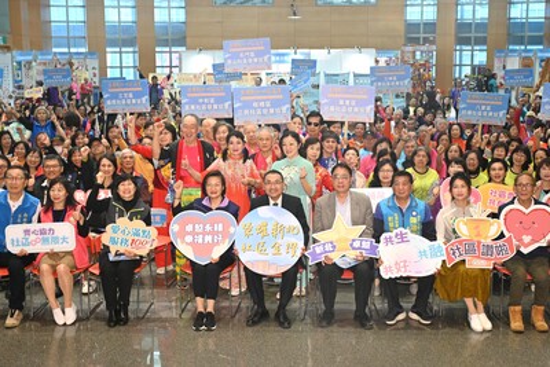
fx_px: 718
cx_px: 275
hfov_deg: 41.9
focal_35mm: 47
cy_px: 184
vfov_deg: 28.7
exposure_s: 1/100
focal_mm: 47
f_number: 5.6
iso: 2800
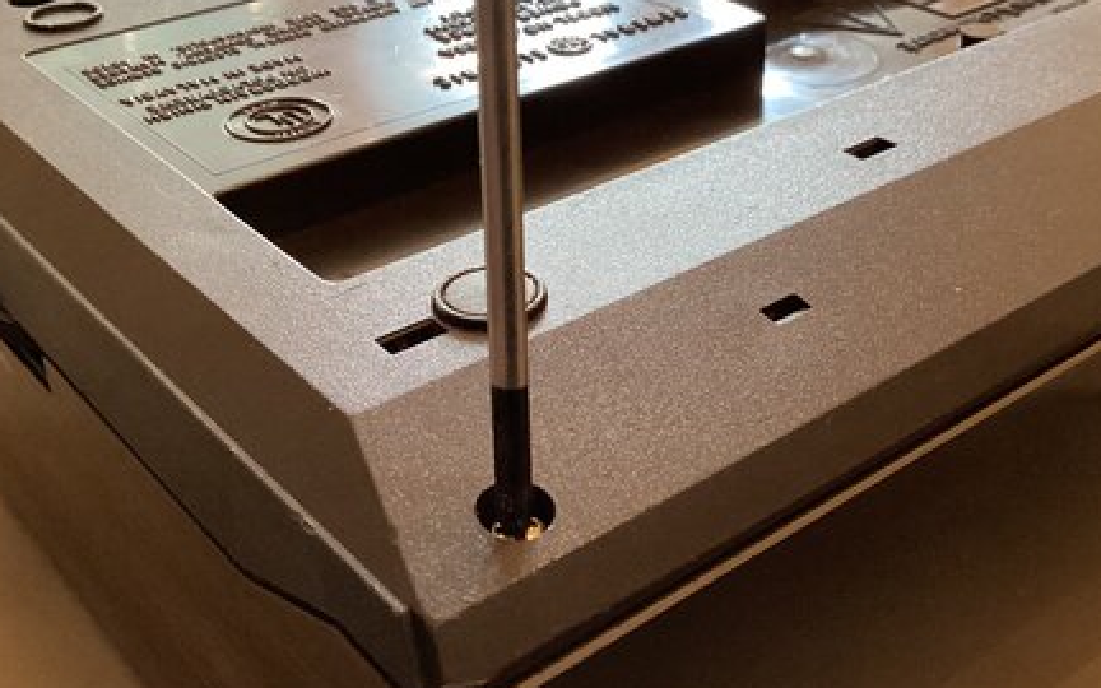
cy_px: 347
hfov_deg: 44.2
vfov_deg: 28.6
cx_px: 650
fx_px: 1350
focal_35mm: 45
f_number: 2.4
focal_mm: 3.3
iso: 400
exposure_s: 1/30
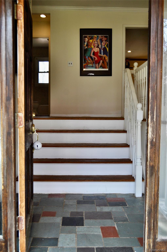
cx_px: 84
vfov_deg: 53.2
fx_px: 251
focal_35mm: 36
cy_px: 126
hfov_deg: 36.8
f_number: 5.6
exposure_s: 1/125
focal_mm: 24
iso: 280
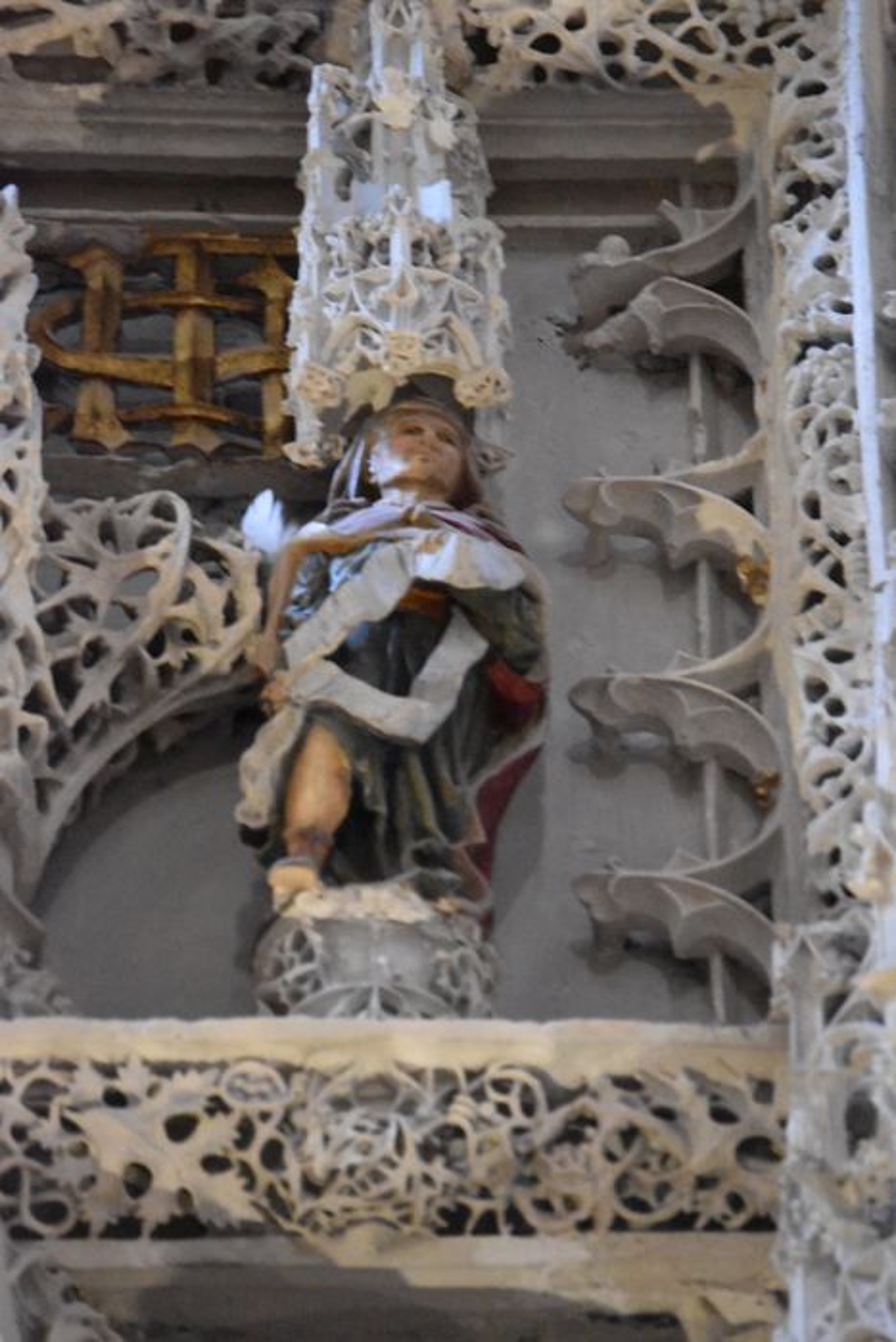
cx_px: 448
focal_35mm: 202
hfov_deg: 6.8
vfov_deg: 10.2
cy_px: 671
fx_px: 7556
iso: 12800
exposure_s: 1/60
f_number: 5
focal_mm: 135
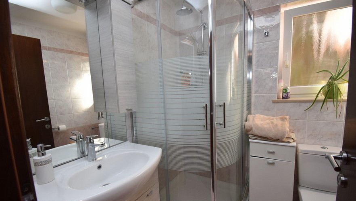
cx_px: 175
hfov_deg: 99.4
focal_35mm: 16
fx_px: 151
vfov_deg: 66.8
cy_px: 114
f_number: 4.5
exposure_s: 1/250
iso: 500
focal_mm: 10
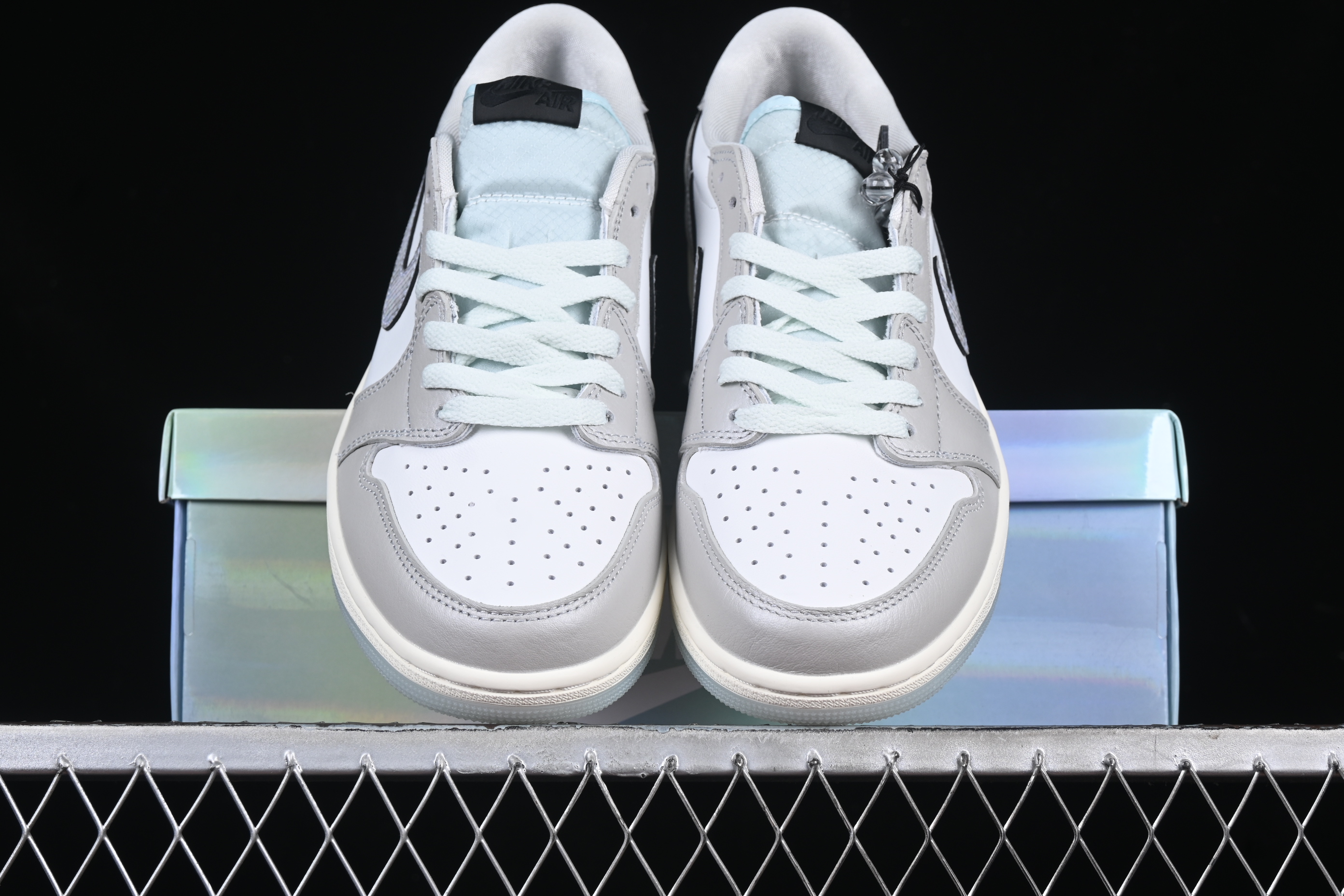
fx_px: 2800
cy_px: 448
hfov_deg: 27.0
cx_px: 672
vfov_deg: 18.2
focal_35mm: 75
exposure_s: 1/80
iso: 160
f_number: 8
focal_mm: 50
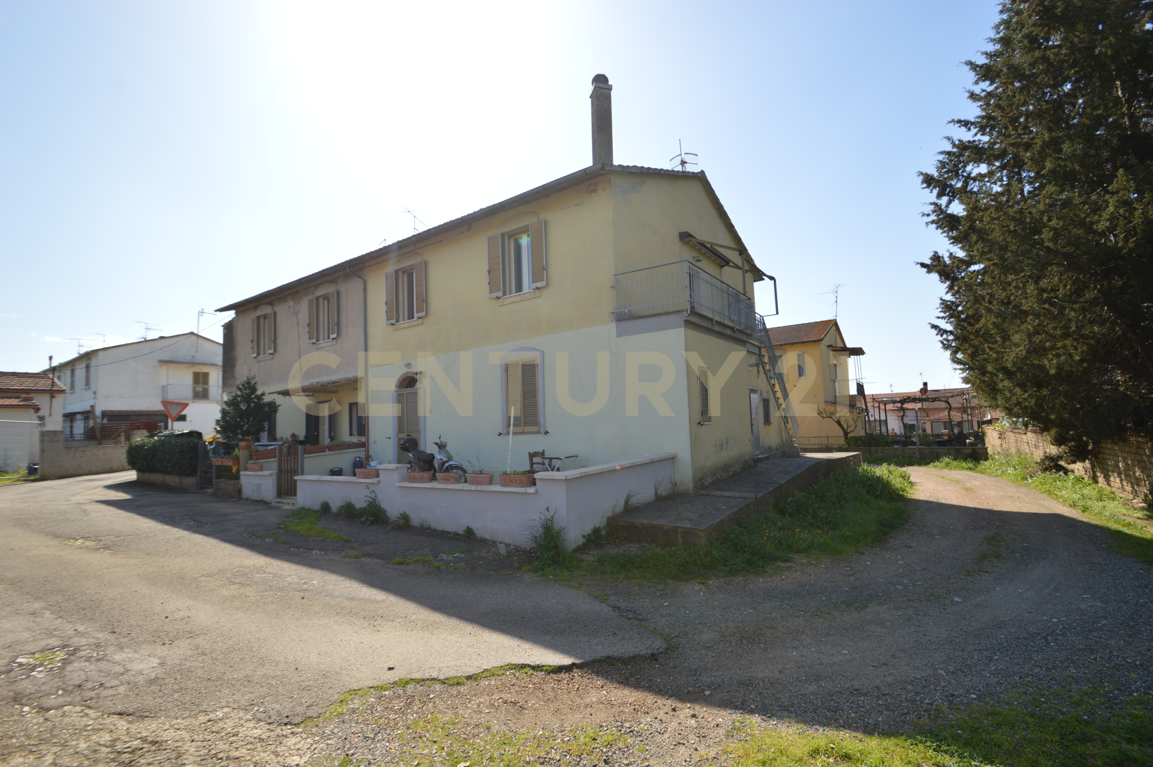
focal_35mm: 15
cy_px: 384
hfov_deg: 100.4
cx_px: 576
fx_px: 480
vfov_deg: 77.2
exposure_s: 1/200
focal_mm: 10
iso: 100
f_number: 8
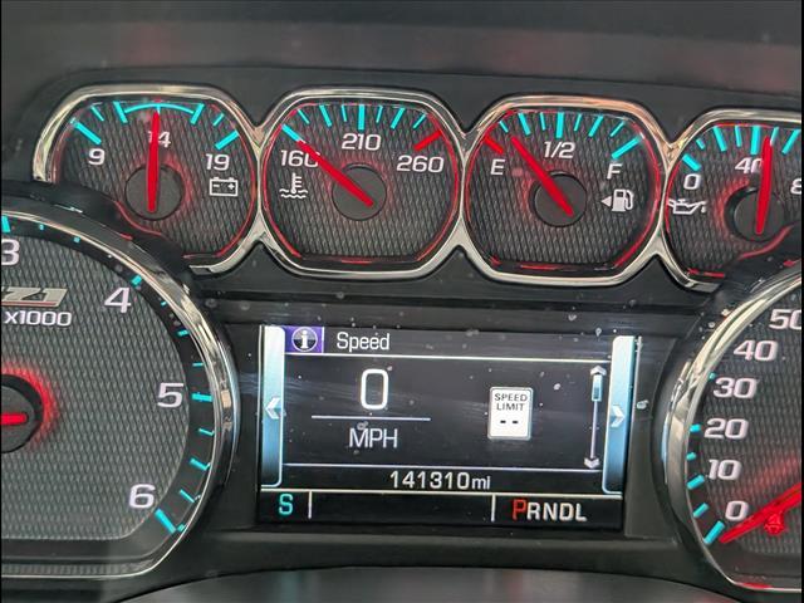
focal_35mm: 49
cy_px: 302
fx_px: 1138
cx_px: 402
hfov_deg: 38.9
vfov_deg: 29.7
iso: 362
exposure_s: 1/312
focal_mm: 6.9
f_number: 1.68
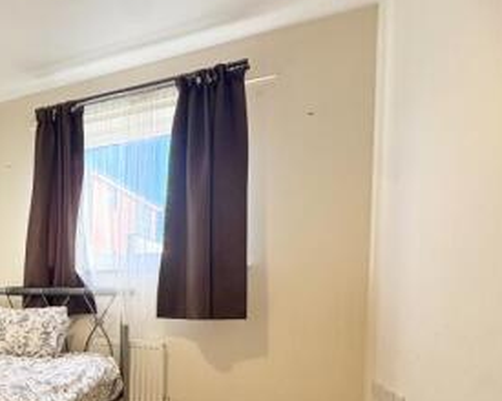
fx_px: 431
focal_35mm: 29
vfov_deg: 47.7
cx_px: -12
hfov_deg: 48.4
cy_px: 311
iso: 80
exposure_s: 1/129
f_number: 2.2
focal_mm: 2.22
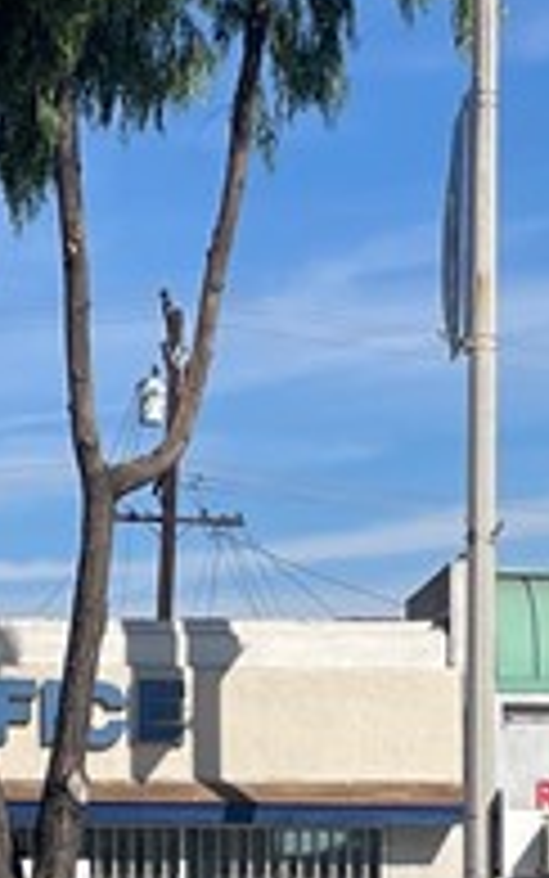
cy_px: 1234
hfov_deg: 9.0
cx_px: 382
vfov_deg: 13.7
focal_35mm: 145
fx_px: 3469
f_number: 1.6
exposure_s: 1/4464
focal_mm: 4.2
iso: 32
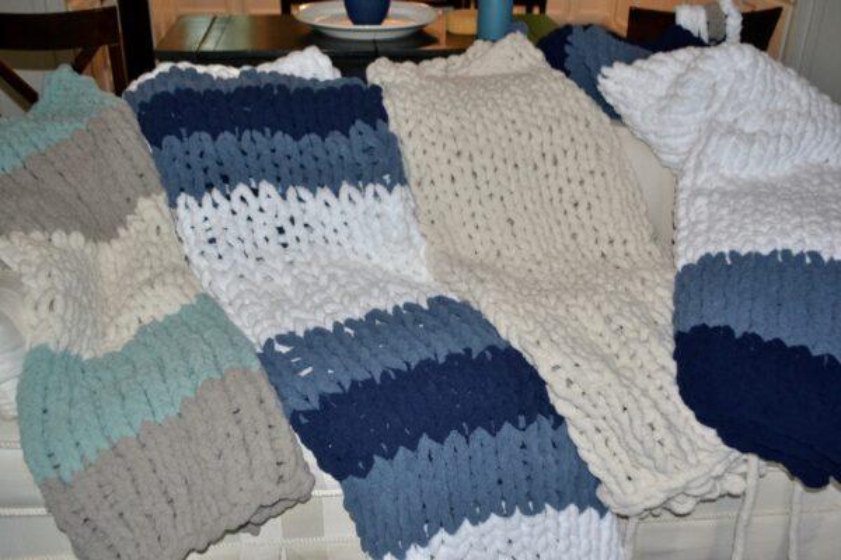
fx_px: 841
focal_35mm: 36
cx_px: 420
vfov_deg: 36.9
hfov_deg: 53.1
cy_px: 280
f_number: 4
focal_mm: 24
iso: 800
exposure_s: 1/60
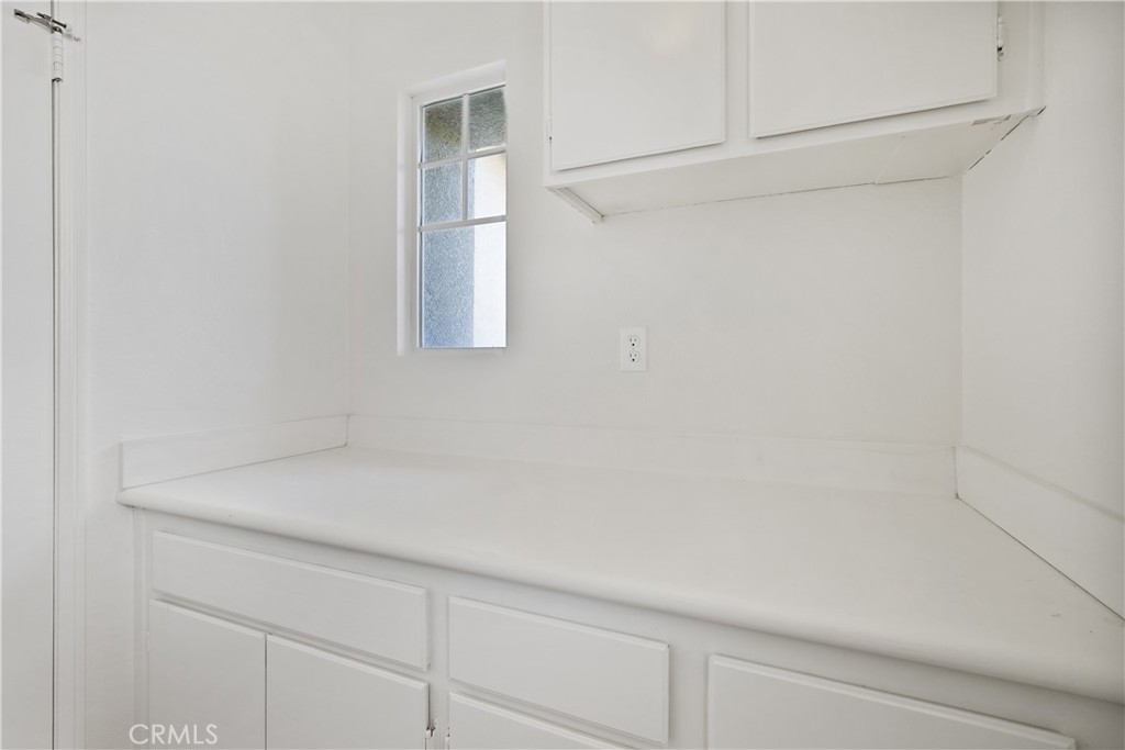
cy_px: 375
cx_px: 562
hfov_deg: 96.7
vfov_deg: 73.8
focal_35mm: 16
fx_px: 500
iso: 400
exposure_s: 1/15
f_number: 5.6
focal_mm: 16
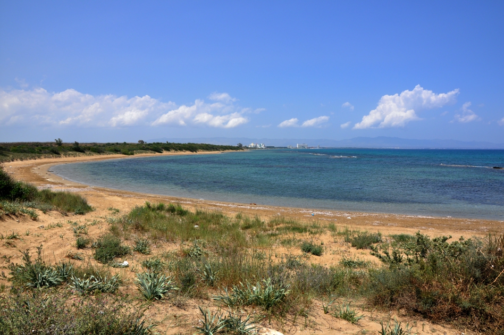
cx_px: 252
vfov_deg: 47.8
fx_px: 378
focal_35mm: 27
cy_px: 168
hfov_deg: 67.4
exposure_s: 1/320
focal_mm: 18
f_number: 9
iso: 200
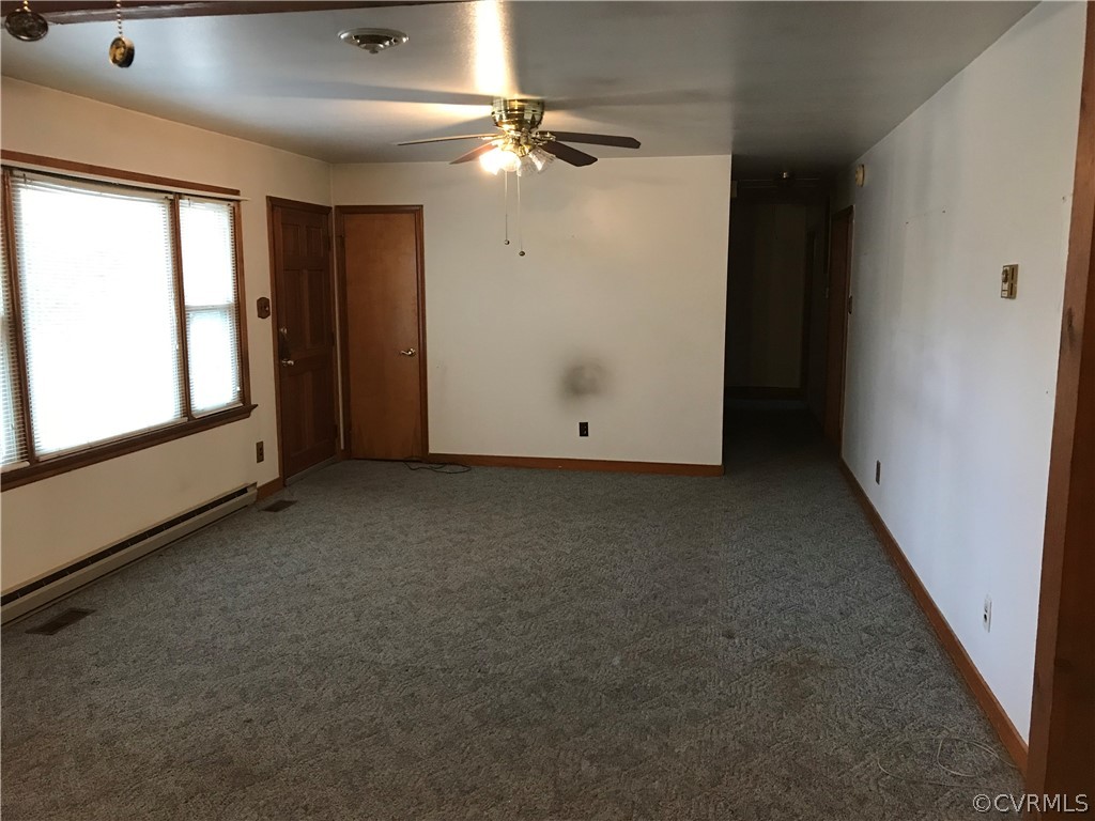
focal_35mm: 28
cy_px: 410
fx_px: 886
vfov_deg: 49.7
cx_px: 548
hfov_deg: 63.4
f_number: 1.8
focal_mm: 3.99
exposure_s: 1/15
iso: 80
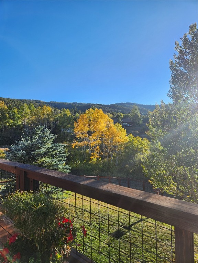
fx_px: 175
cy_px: 132
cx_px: 99
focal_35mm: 23
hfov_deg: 58.9
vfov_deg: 73.9
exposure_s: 1/788
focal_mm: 5.4
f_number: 1.8
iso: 20
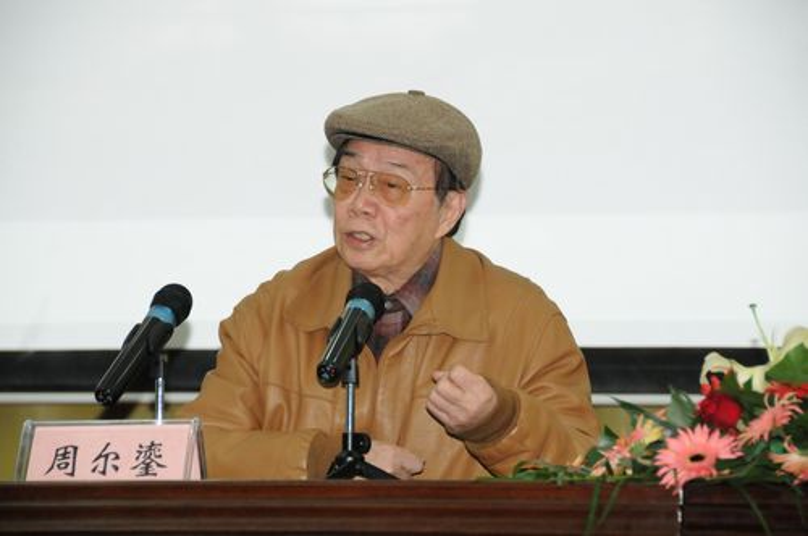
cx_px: 404
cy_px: 268
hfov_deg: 11.4
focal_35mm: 180
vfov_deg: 7.6
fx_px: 4035
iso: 1600
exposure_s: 1/60
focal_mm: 120
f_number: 5.6
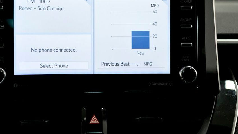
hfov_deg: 31.8
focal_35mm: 66
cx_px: 94
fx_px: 416
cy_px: 40
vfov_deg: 18.2
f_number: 3.5
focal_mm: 52
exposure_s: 1/800
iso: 2500
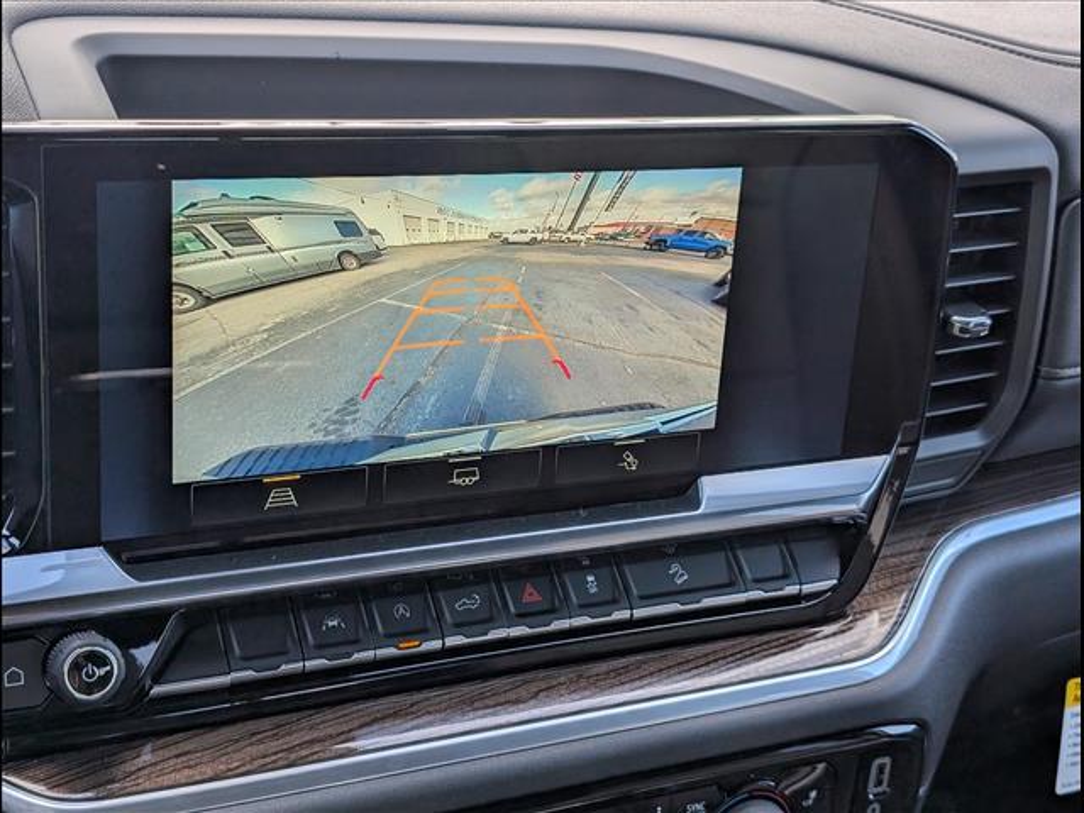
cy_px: 406
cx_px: 542
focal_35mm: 49
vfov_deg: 29.7
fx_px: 1534
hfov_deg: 38.9
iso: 20
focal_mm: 6.9
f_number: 1.68
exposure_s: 1/164
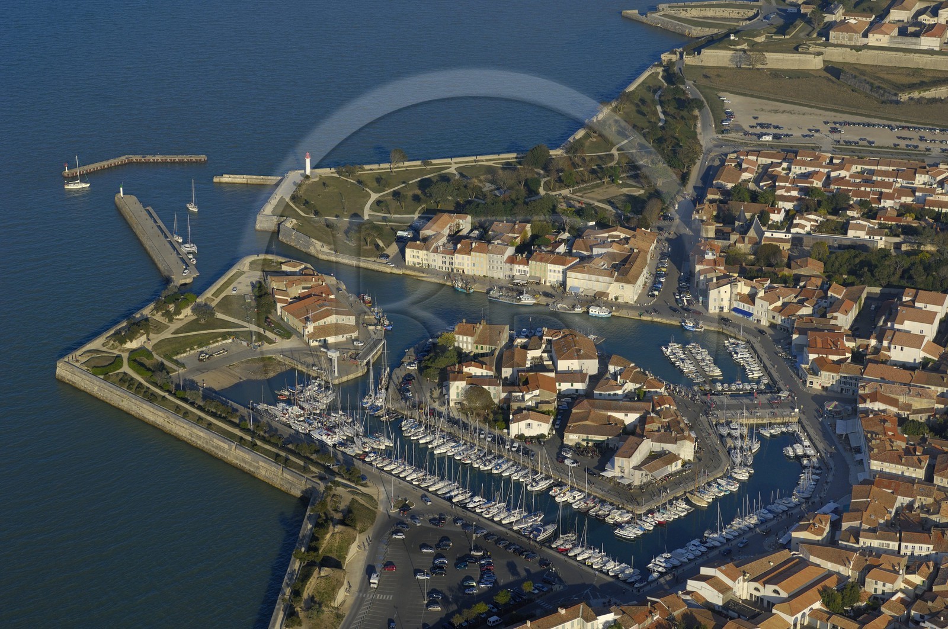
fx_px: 1893
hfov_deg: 28.1
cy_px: 314
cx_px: 474
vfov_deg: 18.9
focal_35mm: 72
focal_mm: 48
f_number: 5
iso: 100
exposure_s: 1/800
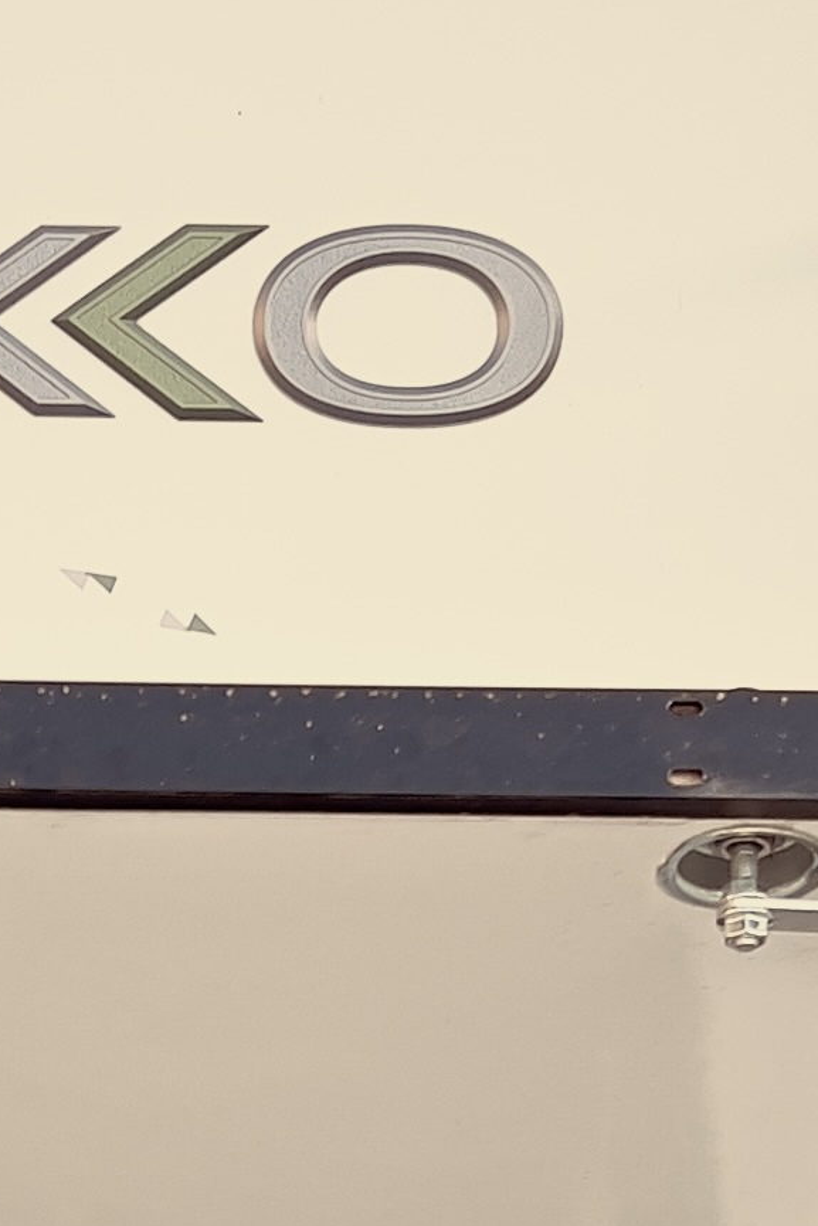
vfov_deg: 15.7
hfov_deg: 10.8
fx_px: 4292
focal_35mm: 126
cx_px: -33
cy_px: 1470
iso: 50
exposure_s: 1/469
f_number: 1.5
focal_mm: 5.7
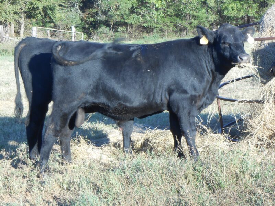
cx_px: 138
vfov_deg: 14.1
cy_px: 103
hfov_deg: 18.7
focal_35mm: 105
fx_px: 834
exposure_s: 1/100
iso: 80
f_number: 5
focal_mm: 18.7
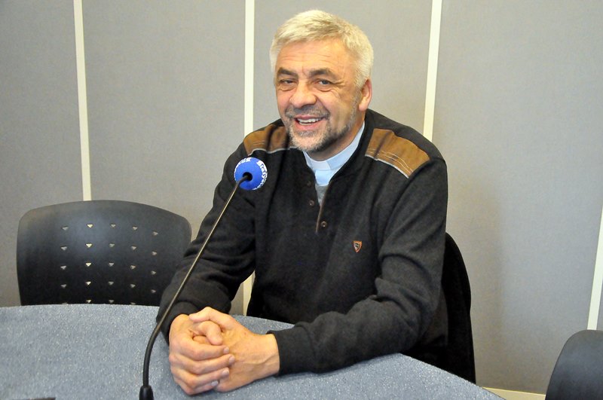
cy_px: 200
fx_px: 652
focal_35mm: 39
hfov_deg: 49.6
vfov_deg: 34.1
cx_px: 302
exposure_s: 1/90
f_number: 4
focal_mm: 26
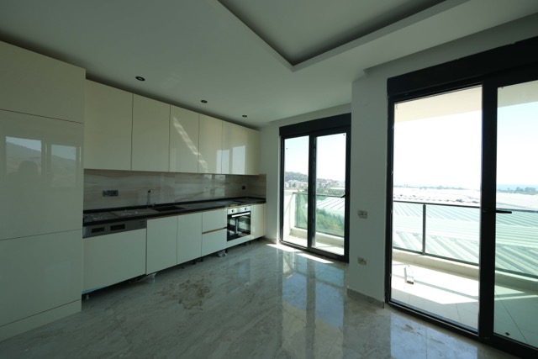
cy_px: 180
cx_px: 269
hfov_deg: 112.6
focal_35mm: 12
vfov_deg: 90.0
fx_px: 179
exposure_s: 1/250
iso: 125
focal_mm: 8
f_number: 4
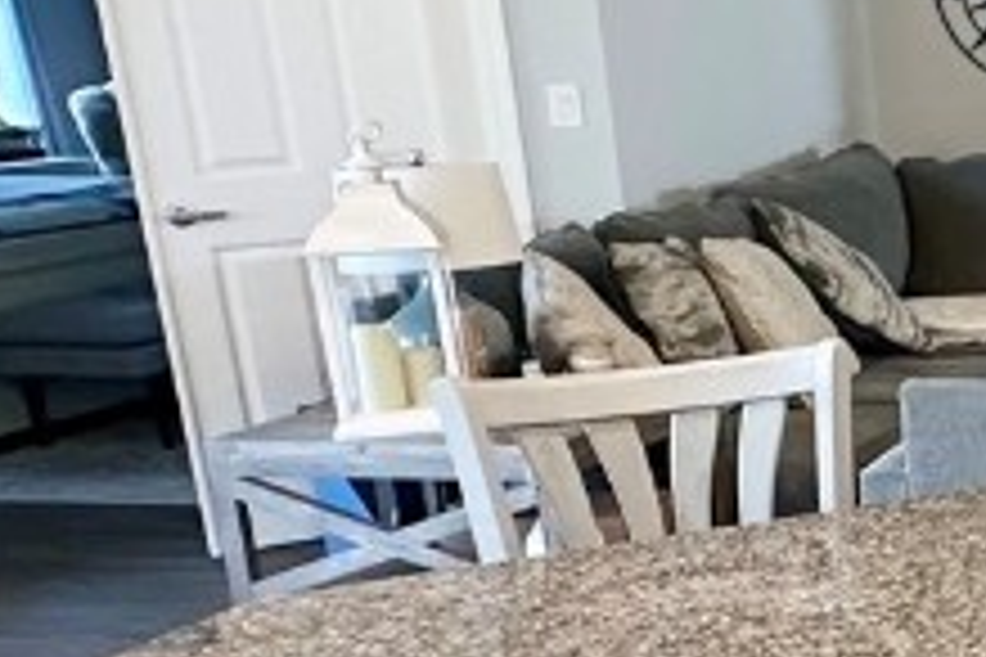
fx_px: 1862
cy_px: 450
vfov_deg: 19.9
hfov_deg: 21.4
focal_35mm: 68
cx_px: 1706
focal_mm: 2.22
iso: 320
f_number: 2.2
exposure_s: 1/60
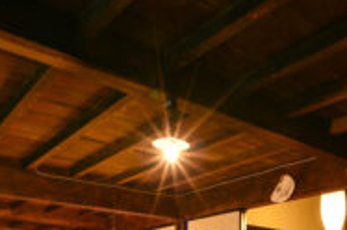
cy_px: 304
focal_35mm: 45
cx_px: 208
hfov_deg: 43.5
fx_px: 433
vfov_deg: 25.4
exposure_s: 1
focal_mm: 14
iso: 100
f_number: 7.1
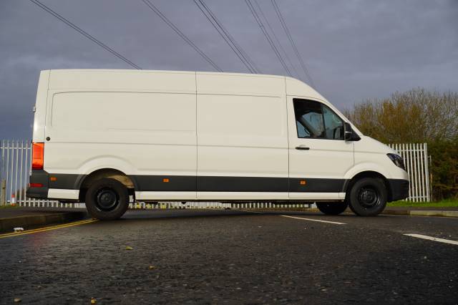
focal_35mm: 45
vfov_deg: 29.8
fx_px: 572
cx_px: 229
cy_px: 152
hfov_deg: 43.6
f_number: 8
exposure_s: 1/125
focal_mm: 30
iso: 100
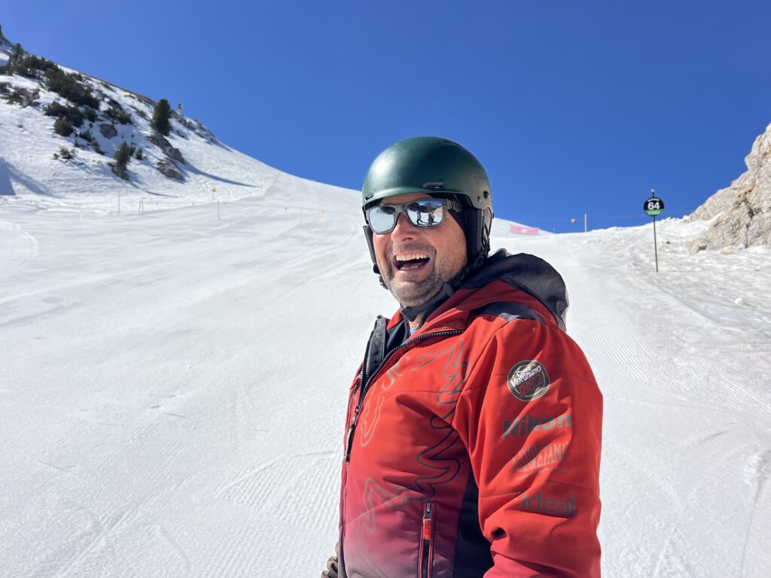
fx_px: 579
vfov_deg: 53.1
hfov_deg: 67.3
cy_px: 289
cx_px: 386
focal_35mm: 26
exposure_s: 1/8696
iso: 50
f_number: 1.5
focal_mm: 5.7
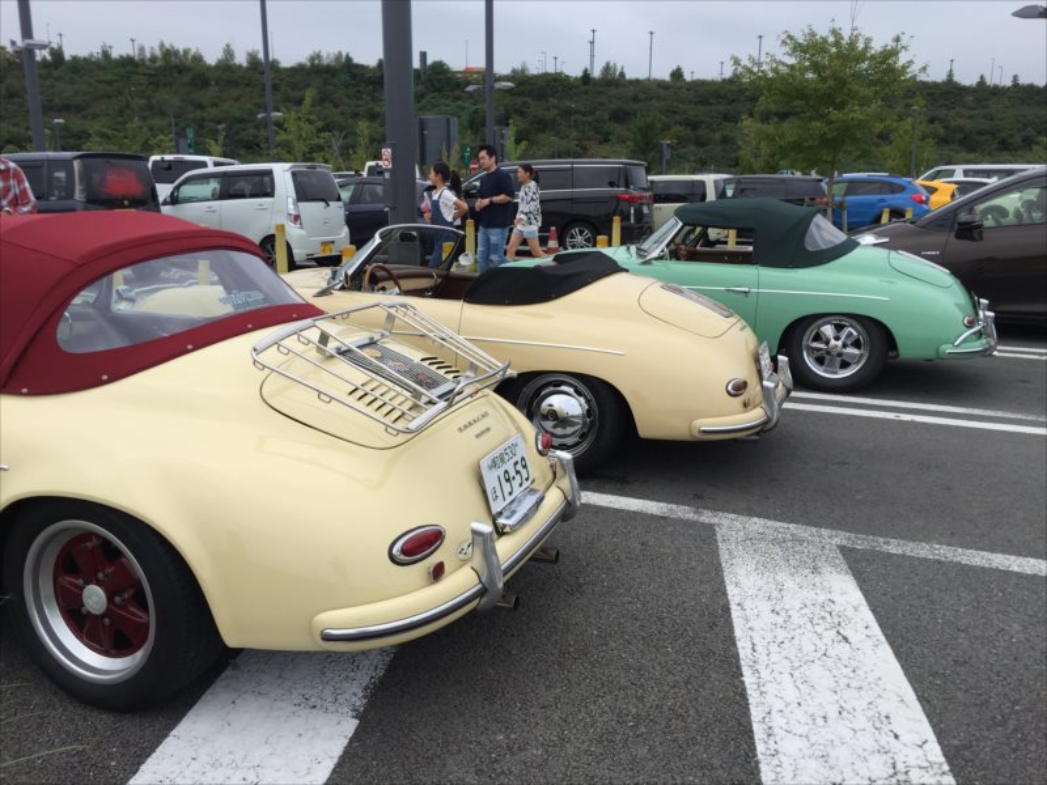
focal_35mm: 29
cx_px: 524
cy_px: 392
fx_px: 877
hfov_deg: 61.7
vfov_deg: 48.2
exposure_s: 1/1522
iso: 32
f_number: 2.2
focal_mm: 4.15
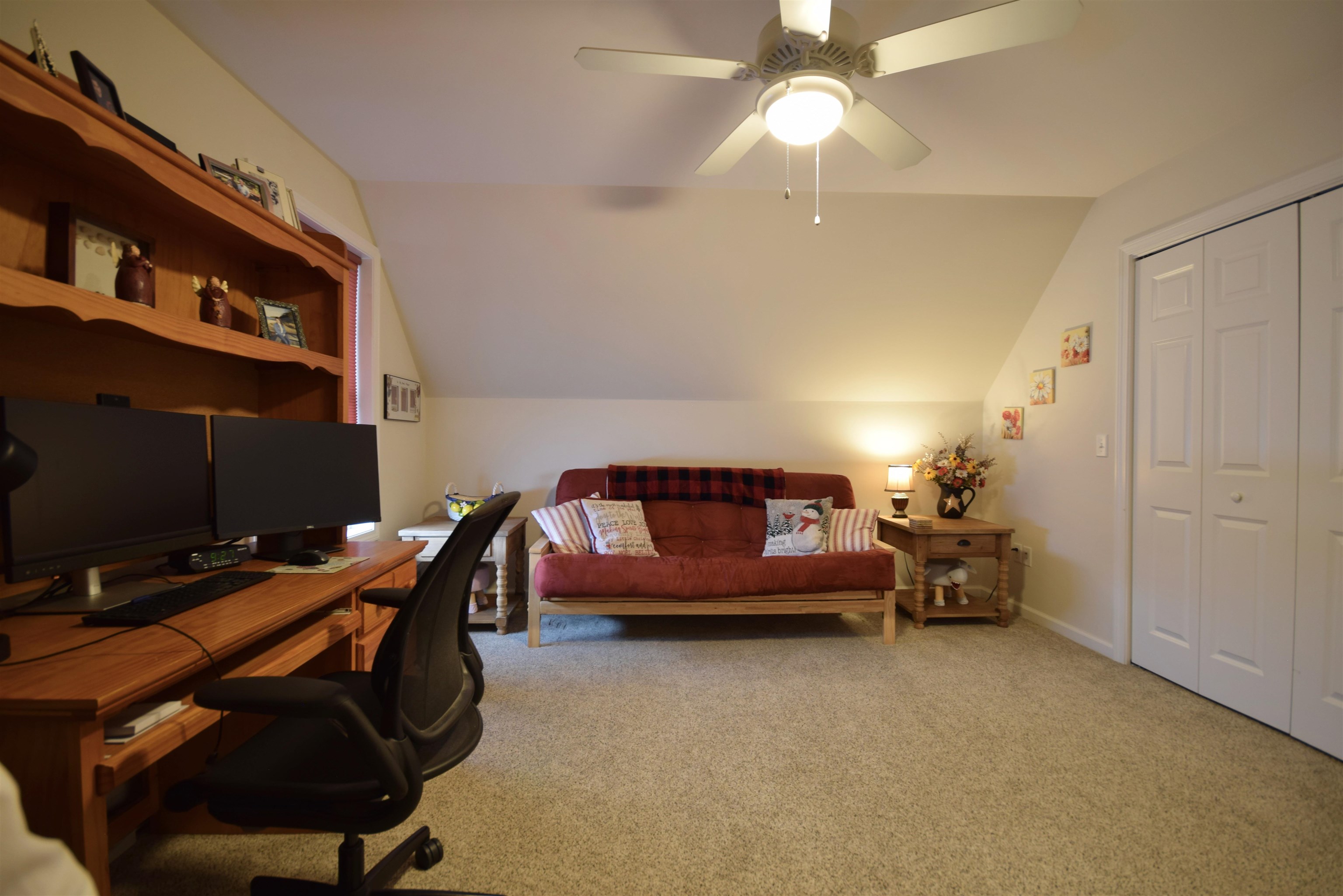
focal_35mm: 15
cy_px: 448
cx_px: 672
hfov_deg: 100.4
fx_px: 560
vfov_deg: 77.3
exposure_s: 1/5
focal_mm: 10
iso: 200
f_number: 6.3
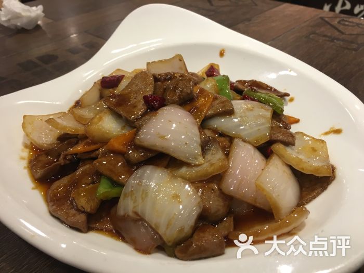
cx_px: 182
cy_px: 136
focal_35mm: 29
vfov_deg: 48.2
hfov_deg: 61.7
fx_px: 305
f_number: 2.2
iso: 80
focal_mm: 4.15
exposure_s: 1/33
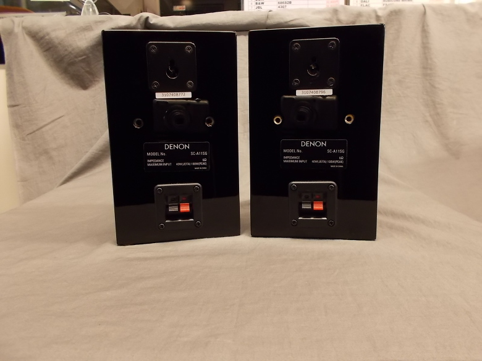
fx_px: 362
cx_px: 241
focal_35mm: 26
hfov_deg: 67.3
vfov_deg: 53.1
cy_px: 180
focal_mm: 4.6
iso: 200
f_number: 3.2
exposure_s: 1/10
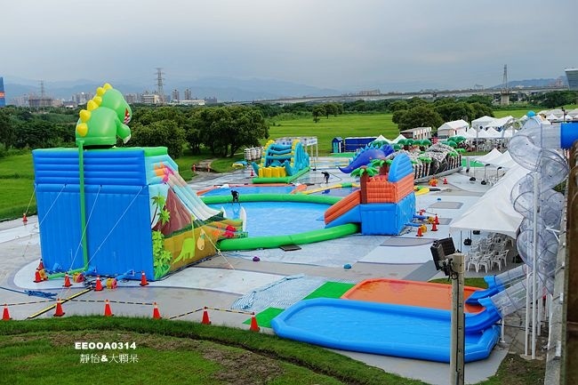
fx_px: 610
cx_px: 289
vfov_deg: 35.0
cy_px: 192
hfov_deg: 50.7
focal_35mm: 38
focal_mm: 14.1
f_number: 4
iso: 125
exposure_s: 1/200
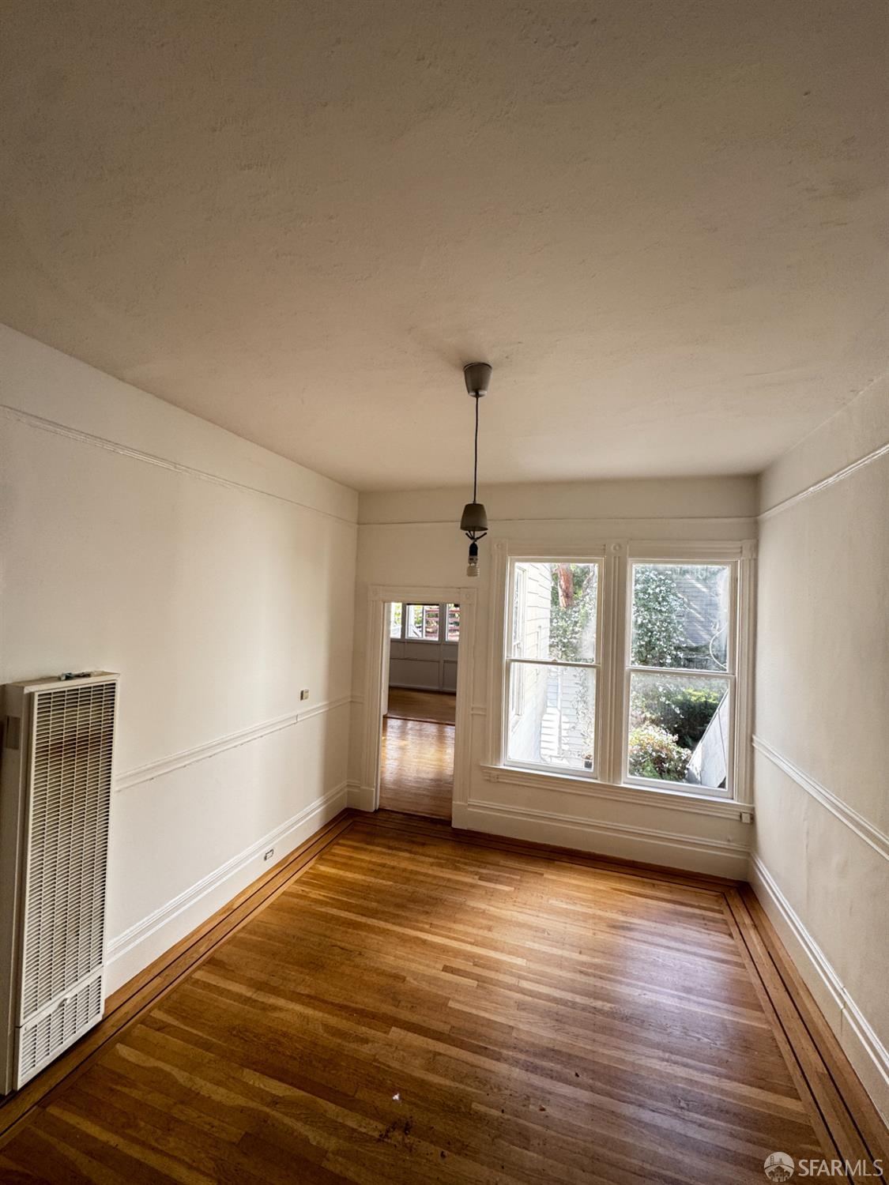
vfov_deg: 102.1
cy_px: 592
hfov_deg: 85.7
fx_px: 479
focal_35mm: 14
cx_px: 444
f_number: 2.2
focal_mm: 2.22
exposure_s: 1/99
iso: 80
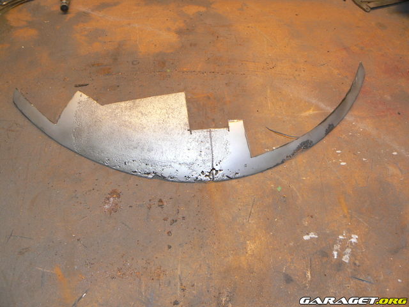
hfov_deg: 51.4
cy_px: 154
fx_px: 425
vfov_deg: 39.7
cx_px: 204
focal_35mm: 36
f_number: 2.8
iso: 100
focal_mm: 6
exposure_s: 1/30
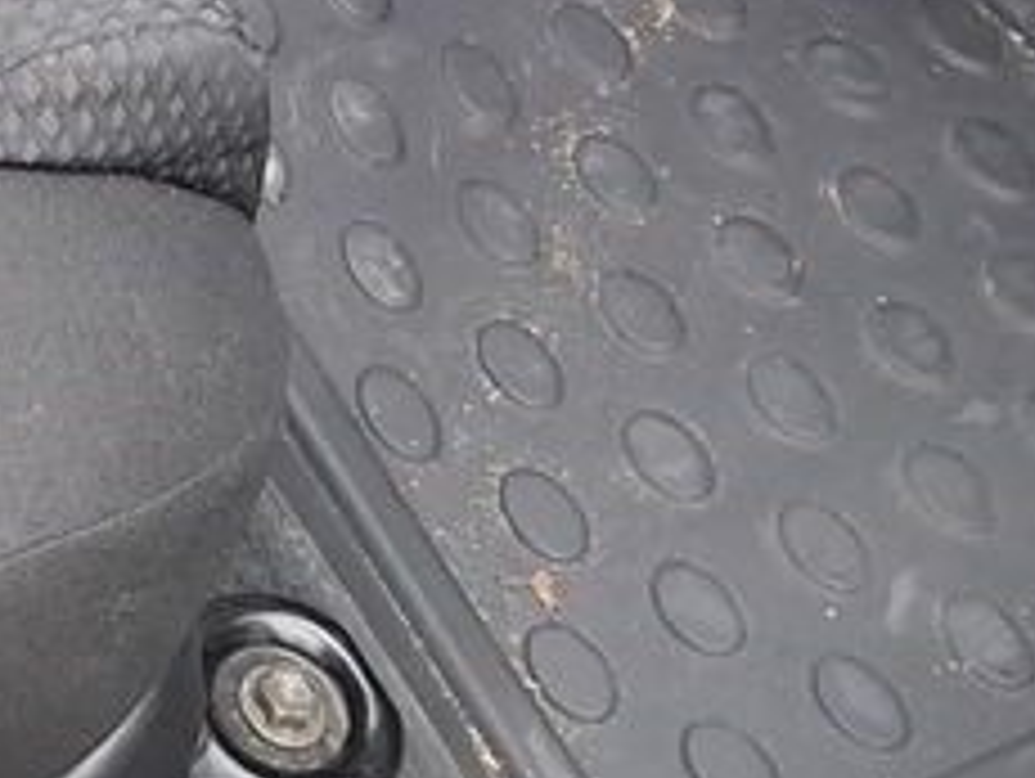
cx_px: -477
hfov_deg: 13.0
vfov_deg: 9.2
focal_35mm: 144
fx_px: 4310
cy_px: -1088
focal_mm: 5.54
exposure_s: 1/100
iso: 250
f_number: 1.8
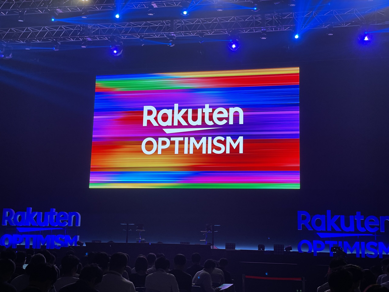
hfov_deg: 36.8
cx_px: 194
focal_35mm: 52
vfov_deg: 28.0
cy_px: 146
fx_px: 584
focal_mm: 6
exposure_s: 1/100
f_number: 2
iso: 64
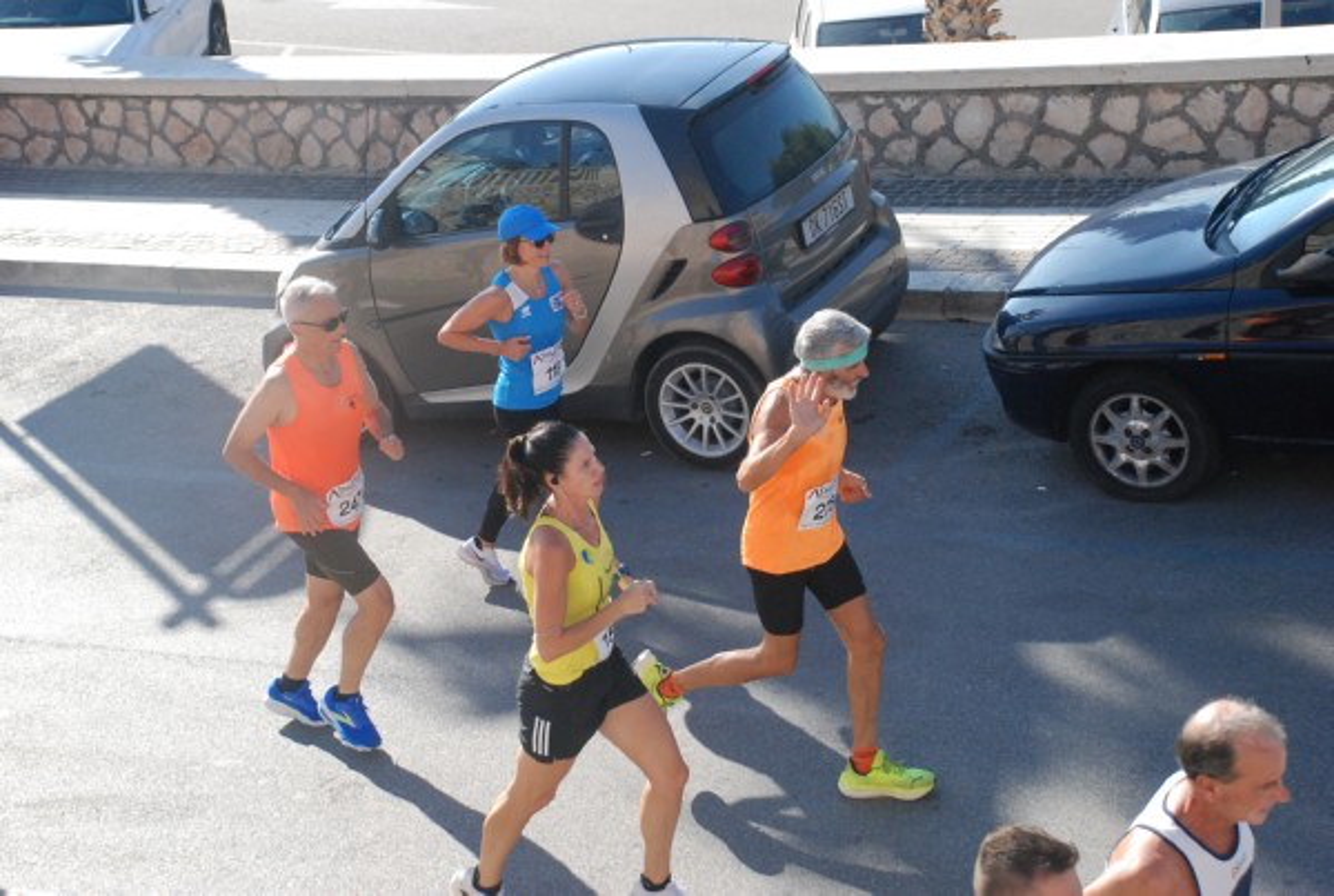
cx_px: 667
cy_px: 448
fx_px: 2785
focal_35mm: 75
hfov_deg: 26.9
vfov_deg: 18.3
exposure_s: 1/1250
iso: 1000
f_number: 5.6
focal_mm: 50
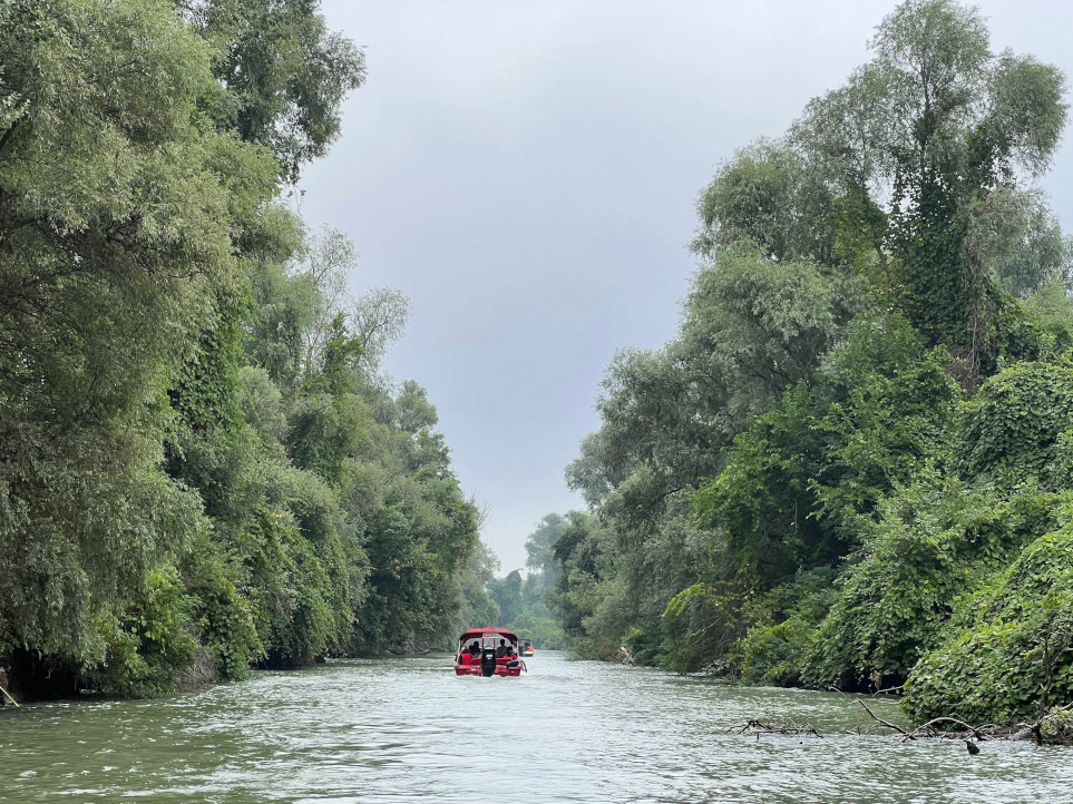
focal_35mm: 80
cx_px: 521
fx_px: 2479
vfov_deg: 18.4
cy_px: 415
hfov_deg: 24.4
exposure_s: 1/167
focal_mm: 9
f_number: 2.8
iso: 32
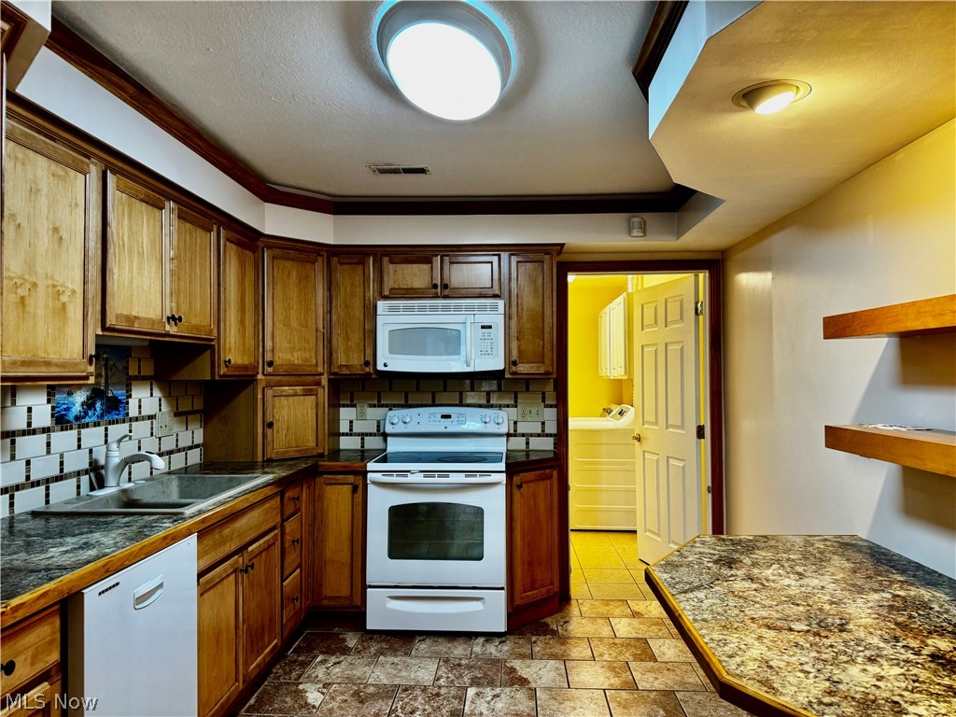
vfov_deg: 56.8
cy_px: 358
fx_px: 663
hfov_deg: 71.6
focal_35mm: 24
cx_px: 478
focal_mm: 6.76
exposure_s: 1/60
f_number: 1.78
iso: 160
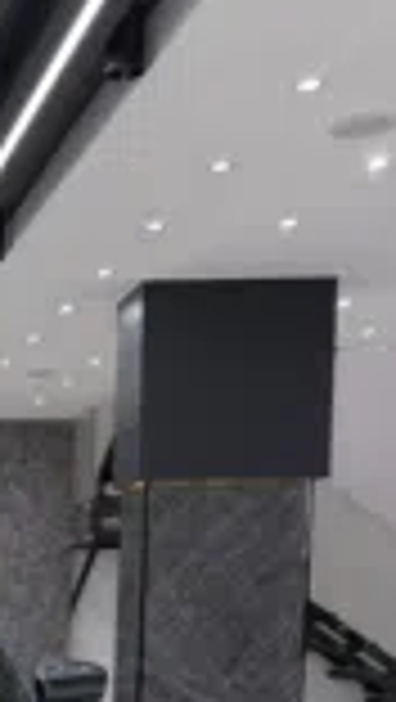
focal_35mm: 67
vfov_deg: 28.4
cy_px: 783
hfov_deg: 16.0
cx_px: -252
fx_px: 1248
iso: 80
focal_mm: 6.76
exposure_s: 1/100
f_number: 1.78
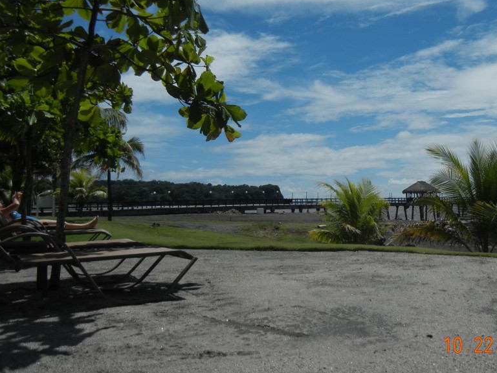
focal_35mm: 40
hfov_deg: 46.3
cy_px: 148
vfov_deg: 35.8
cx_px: 315
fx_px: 574
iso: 160
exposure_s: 1/1300
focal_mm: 5.4
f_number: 7
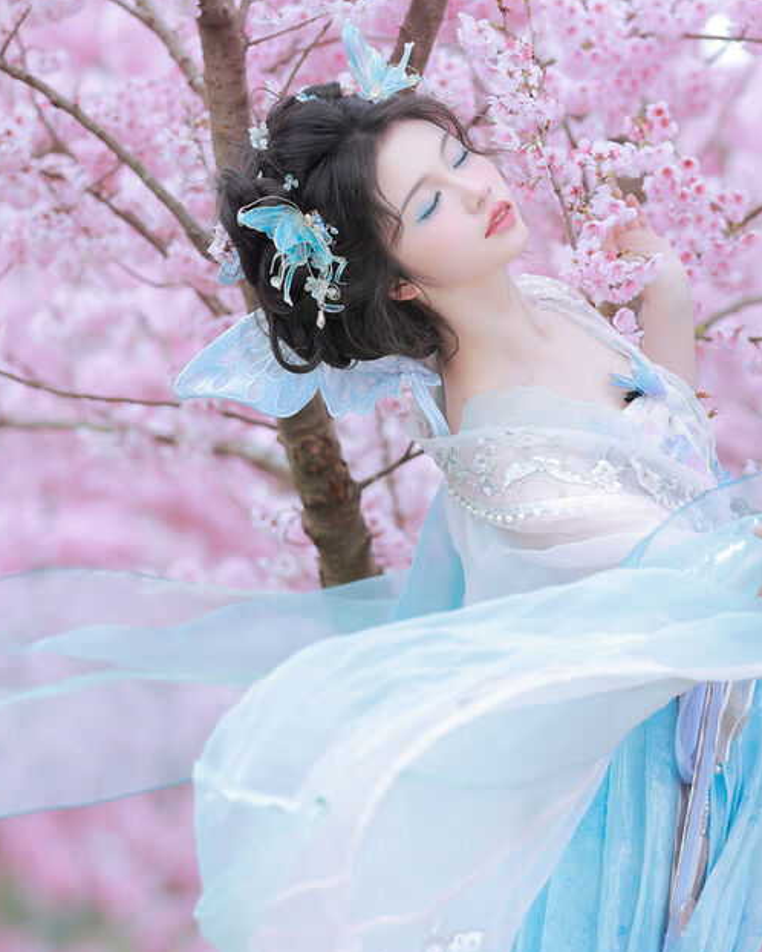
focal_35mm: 225
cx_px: 566
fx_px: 6340
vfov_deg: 8.6
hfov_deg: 6.9
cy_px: 444
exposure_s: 1/320
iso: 250
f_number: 2.8
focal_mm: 142
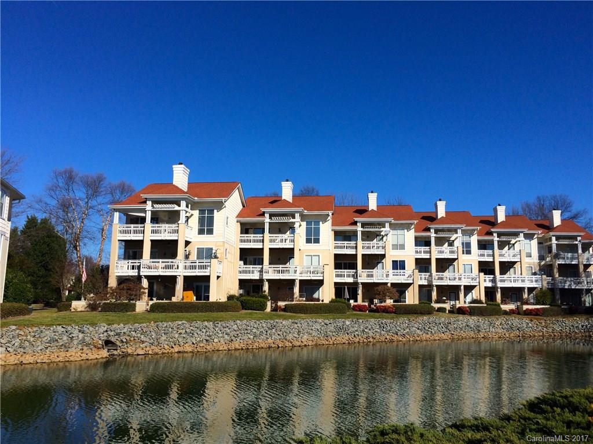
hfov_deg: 60.0
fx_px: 514
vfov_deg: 46.8
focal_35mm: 30
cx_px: 296
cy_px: 222
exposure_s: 1/4115
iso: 40
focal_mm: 4.12
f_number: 2.2
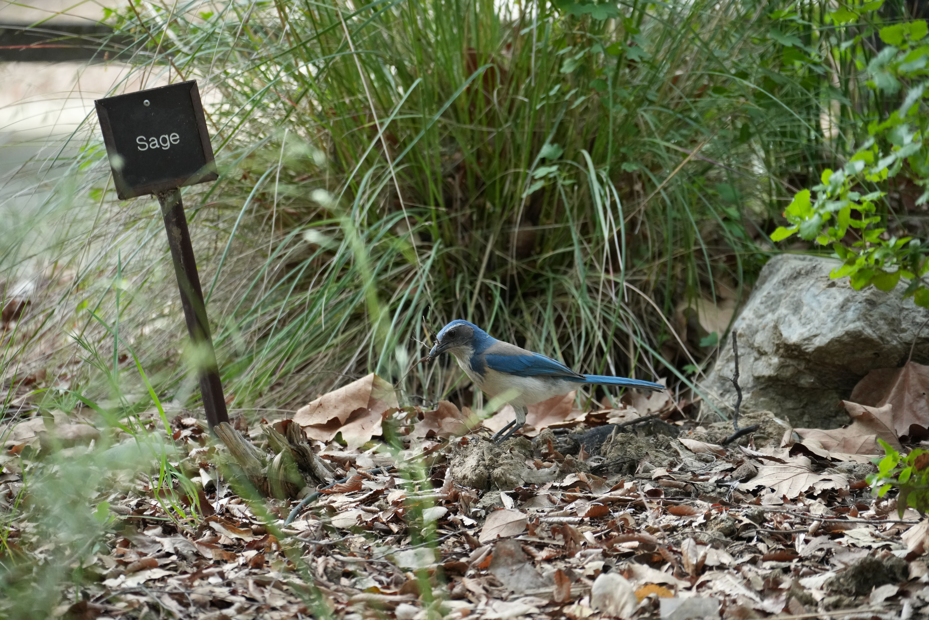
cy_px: 310
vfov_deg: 4.6
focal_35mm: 300
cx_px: 464
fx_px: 7741
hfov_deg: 6.9
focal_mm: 300
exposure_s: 1/640
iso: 2000
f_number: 7.1
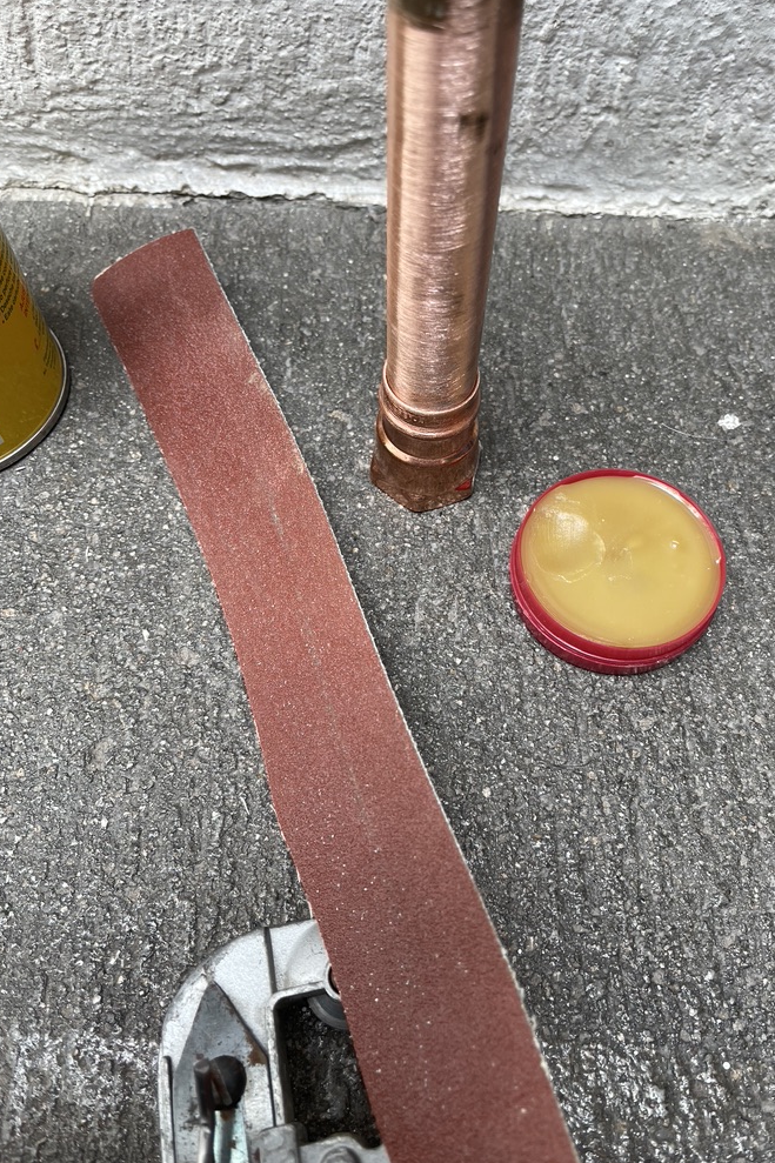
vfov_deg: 65.5
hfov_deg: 46.3
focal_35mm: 28
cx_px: 436
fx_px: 904
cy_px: 590
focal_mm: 5.1
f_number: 1.6
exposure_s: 1/121
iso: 40
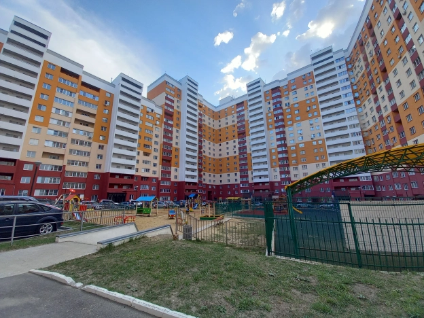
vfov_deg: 89.9
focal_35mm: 13
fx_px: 159
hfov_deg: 106.2
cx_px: 212
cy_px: 159
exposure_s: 1/202
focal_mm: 1.42
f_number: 2.2
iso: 40
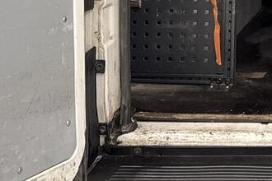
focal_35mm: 109
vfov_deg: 11.4
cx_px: 434
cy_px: -172
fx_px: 823
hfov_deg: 16.7
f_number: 1.78
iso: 160
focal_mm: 6.76
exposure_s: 1/50
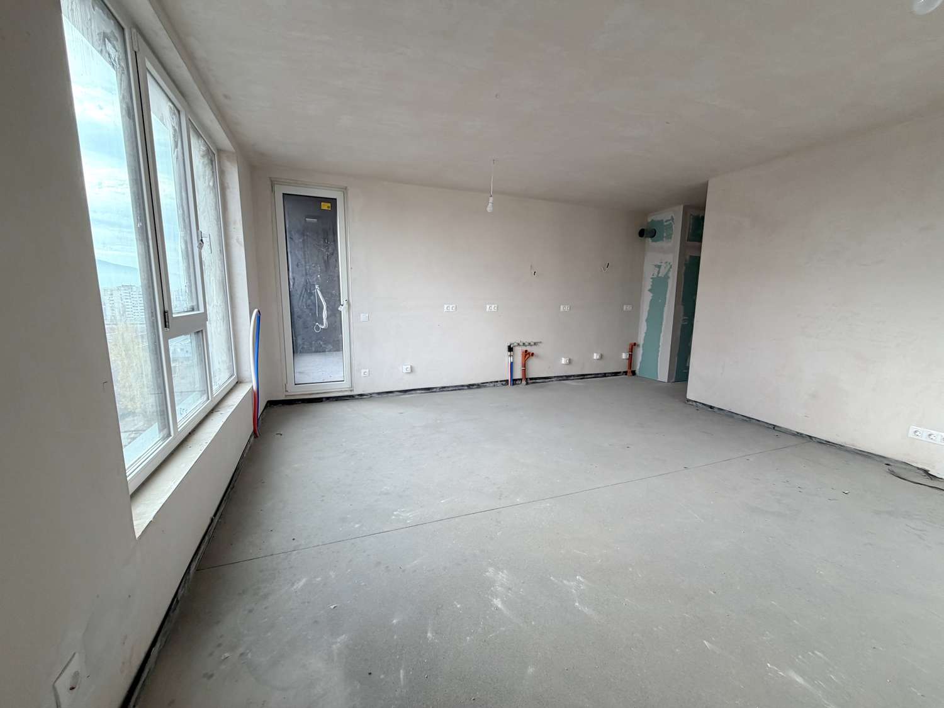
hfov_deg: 102.1
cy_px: 354
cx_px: 472
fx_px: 382
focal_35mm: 14
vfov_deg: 85.7
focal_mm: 2.22
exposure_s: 1/121
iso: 100
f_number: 2.2
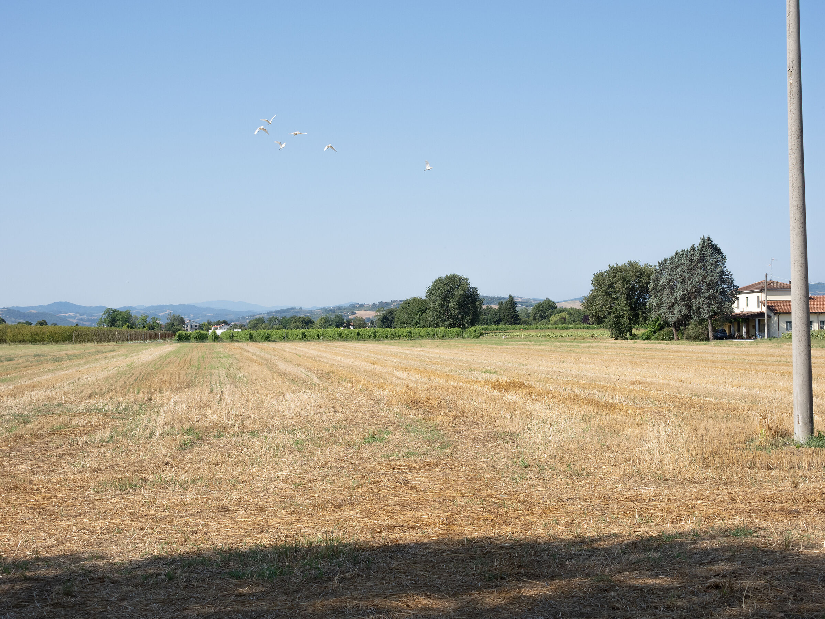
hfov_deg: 38.2
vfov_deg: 29.1
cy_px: 310
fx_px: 1192
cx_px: 412
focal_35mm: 50
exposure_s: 1/640
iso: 200
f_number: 6.3
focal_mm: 25
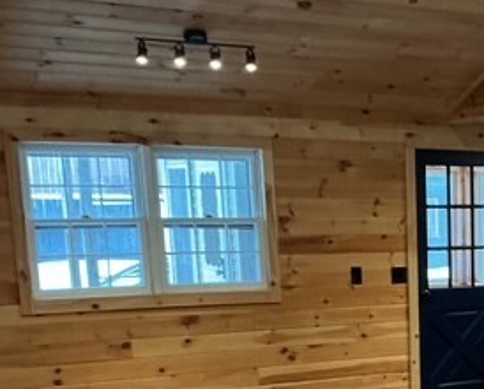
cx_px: 503
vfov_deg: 22.2
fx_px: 947
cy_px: 401
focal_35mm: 66
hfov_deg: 26.8
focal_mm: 3
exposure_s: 1/40
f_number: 1.8
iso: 200
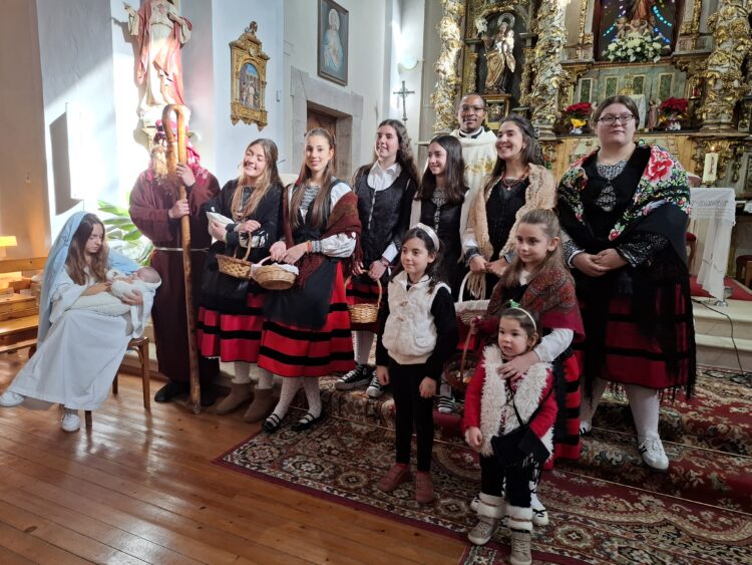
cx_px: 376
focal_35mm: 23
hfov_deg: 73.9
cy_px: 282
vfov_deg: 58.9
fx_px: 500
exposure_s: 1/100
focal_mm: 5.54
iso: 200
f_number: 1.8
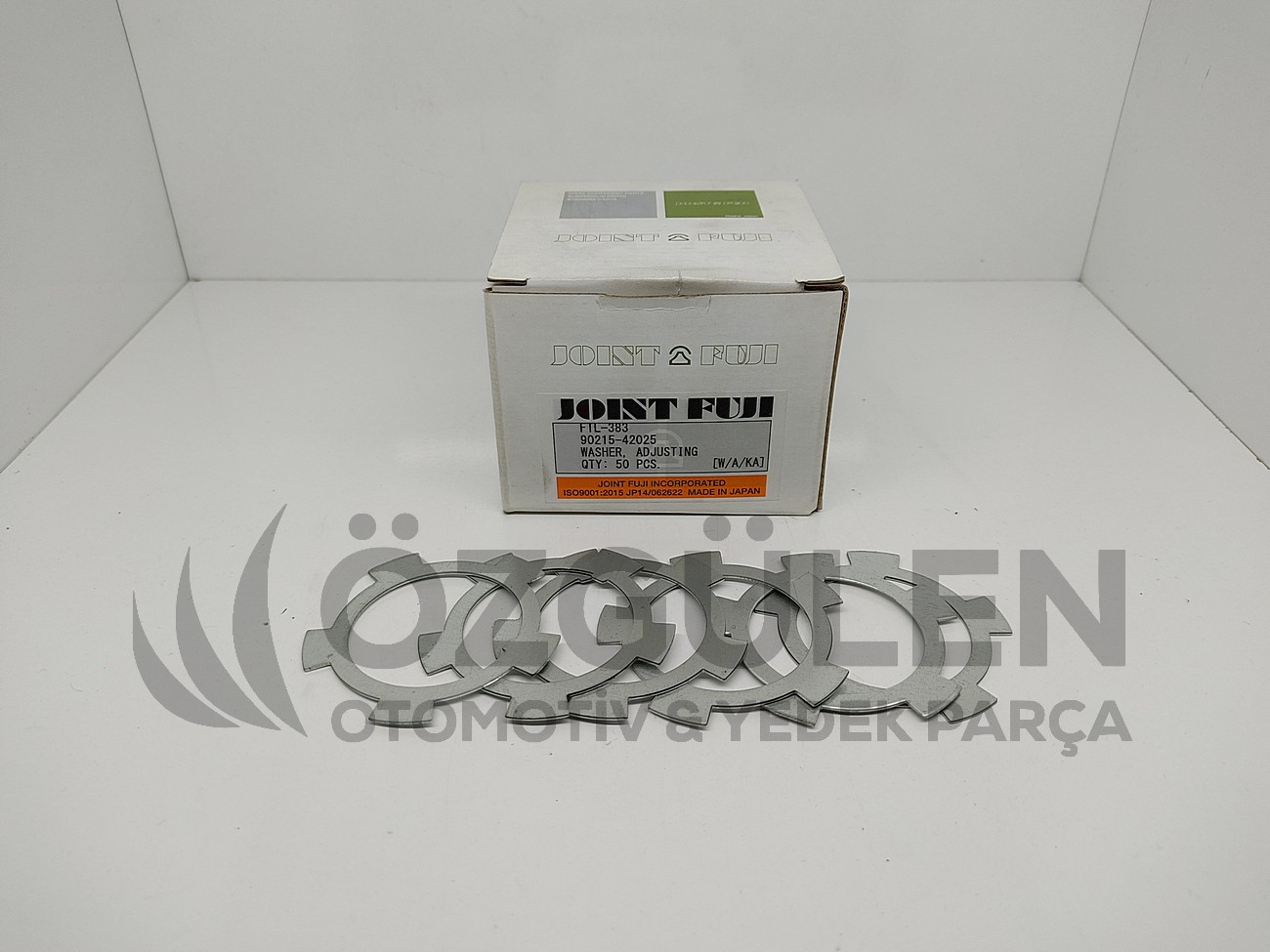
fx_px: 954
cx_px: 635
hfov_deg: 67.3
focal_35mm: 26
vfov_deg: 53.1
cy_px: 476
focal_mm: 4.74
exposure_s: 1/100
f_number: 1.79
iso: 114
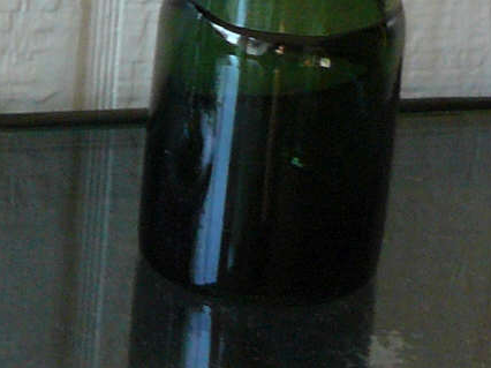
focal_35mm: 178
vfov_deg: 8.2
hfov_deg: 10.7
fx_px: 2523
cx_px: -278
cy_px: -185
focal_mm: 6
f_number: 2.8
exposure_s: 1/30
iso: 160
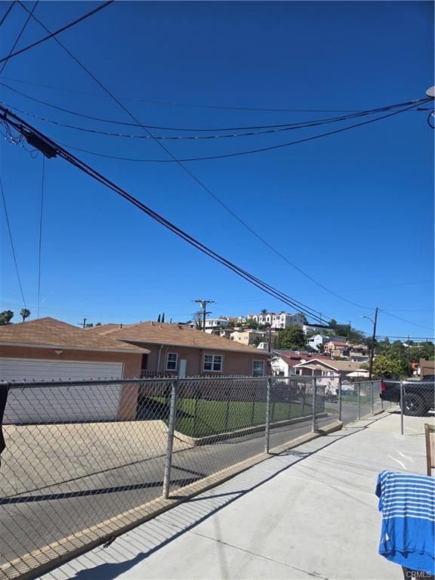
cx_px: 218
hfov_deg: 58.9
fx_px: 385
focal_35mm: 23
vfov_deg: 73.9
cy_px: 290
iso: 25
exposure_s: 1/2378
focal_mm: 5.4
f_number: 1.8
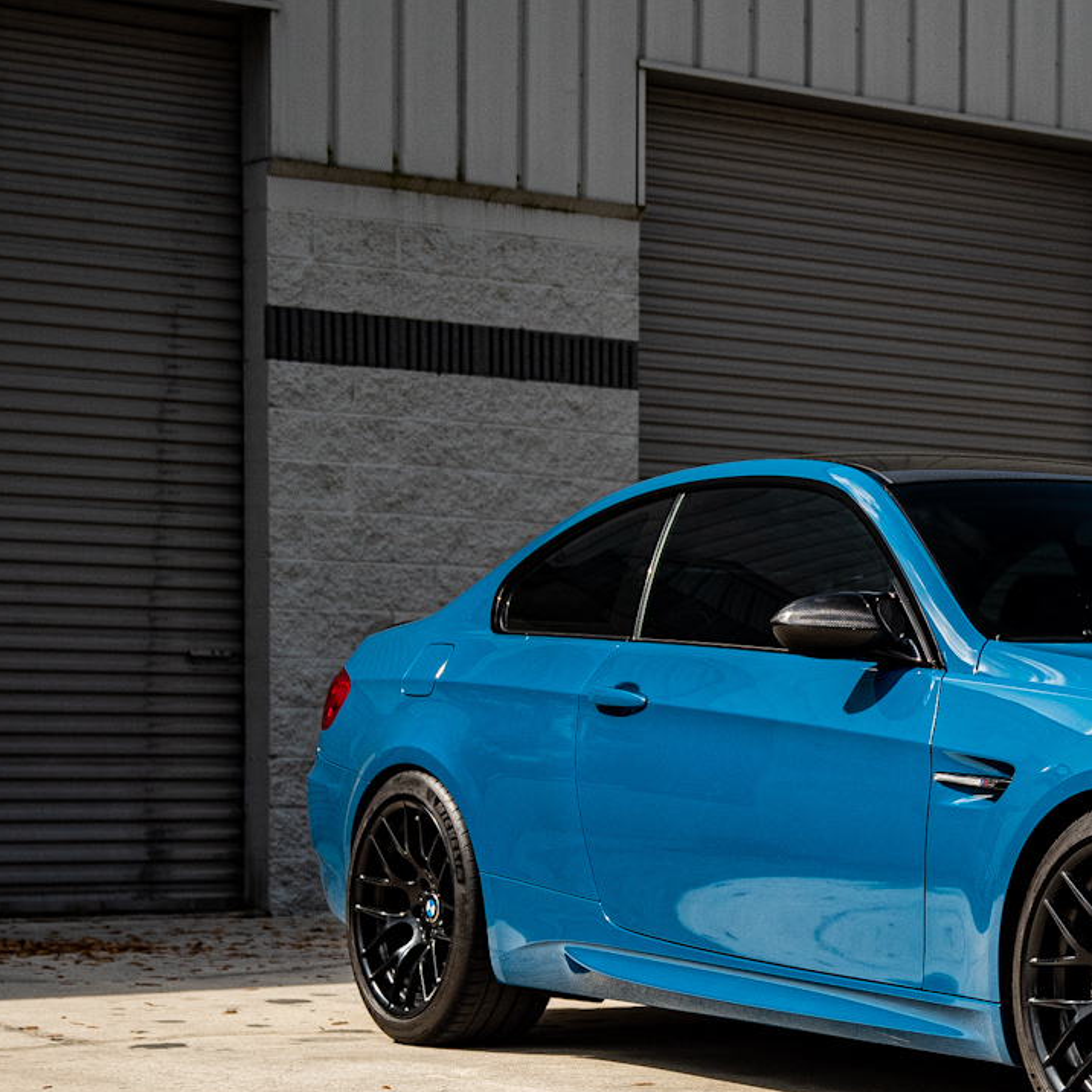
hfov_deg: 15.9
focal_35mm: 107
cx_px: 1107
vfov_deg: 16.2
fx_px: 3819
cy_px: 748
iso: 320
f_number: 3.2
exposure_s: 1/4000
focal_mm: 44
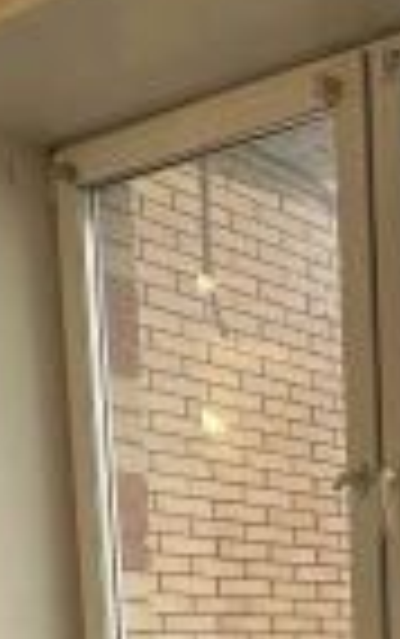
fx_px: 1131
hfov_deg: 17.0
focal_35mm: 65
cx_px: 688
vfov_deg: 27.6
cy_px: 770
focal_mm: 2.22
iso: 40
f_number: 2.2
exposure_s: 1/99
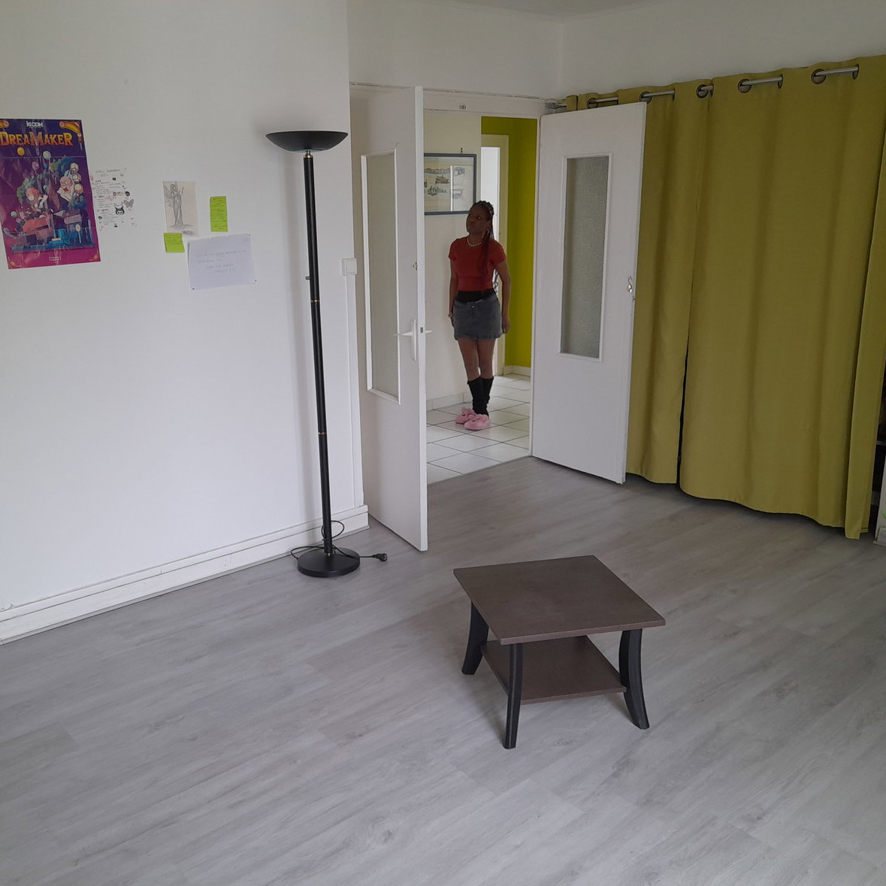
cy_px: 449
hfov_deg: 53.9
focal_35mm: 30
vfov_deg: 54.0
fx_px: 869
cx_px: 398
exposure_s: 1/60
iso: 100
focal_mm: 4.6
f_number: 2
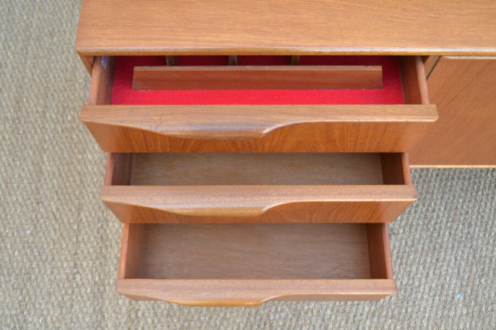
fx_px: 475
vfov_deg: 38.4
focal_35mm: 34
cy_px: 165
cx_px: 248
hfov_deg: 55.1
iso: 360
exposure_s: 1/125
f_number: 3.8
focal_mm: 23
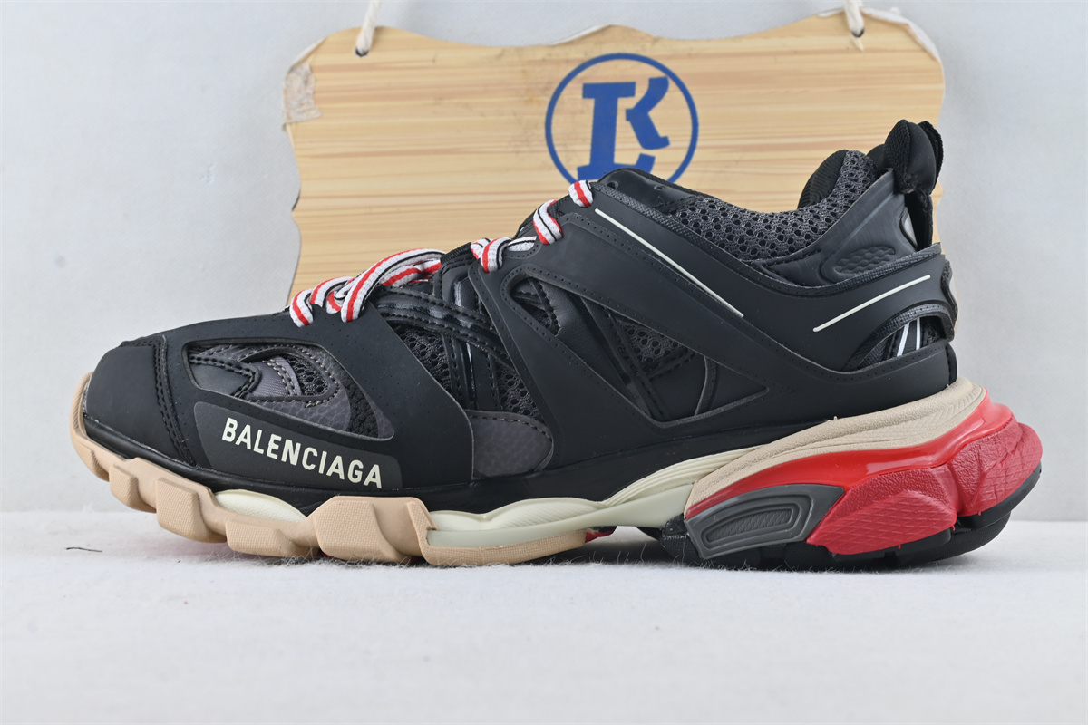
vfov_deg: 29.4
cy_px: 362
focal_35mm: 46
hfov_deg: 43.0
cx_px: 544
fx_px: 1383
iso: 100
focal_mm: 30.5
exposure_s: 1/13
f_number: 10
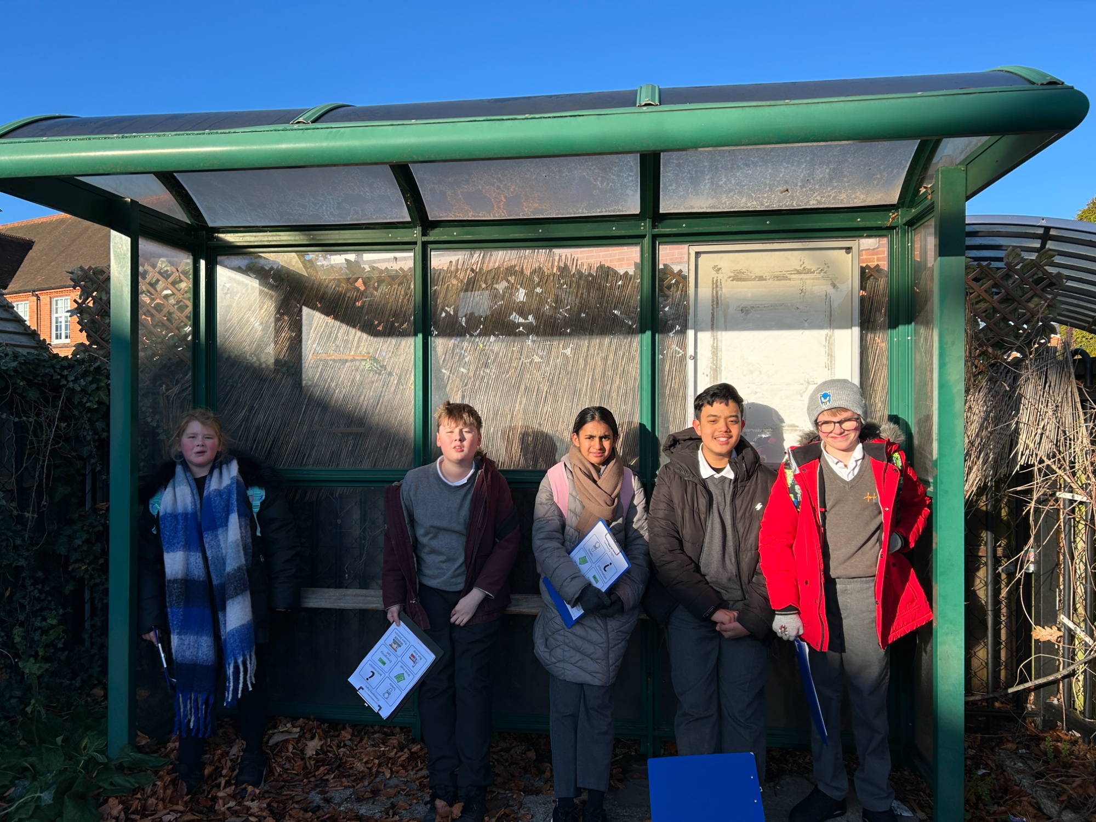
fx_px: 823
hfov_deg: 67.3
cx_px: 548
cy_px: 411
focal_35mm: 26
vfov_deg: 53.1
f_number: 1.5
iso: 50
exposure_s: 1/2045
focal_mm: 5.7
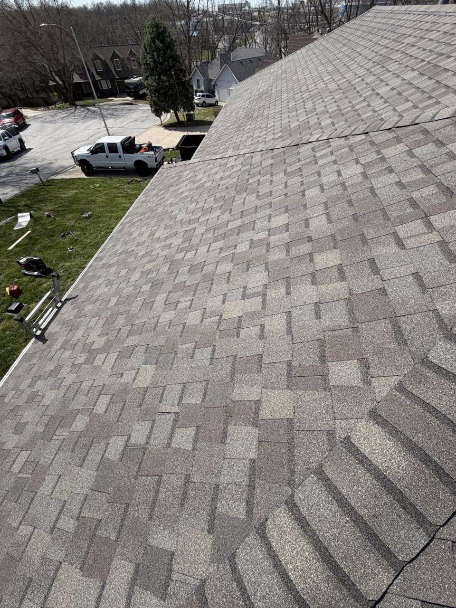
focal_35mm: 14
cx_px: 228
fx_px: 246
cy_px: 304
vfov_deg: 102.1
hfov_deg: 85.7
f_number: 2.2
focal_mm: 2.22
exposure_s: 1/770
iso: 25
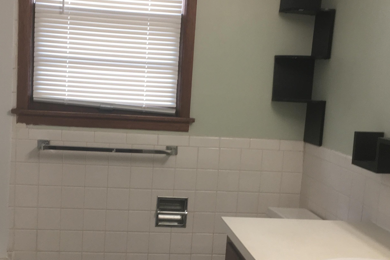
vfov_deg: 27.0
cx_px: 164
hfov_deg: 39.5
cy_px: 152
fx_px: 542
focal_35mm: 50
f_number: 2.2
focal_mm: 4.15
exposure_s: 1/30
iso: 50
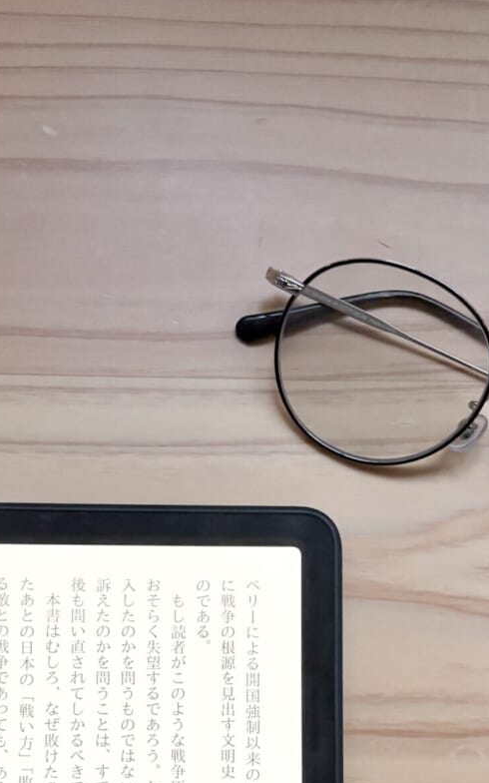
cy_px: 650
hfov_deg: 21.6
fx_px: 1279
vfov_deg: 32.8
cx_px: 211
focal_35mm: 60
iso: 320
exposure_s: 1/50
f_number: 1.6
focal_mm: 5.96
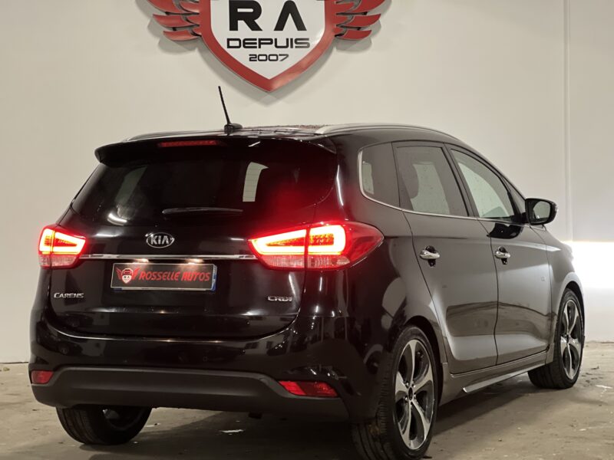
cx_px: 307
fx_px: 1366
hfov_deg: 25.3
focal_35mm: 77
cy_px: 230
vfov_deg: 19.1
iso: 500
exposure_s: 1/14
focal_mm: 9
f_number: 2.8
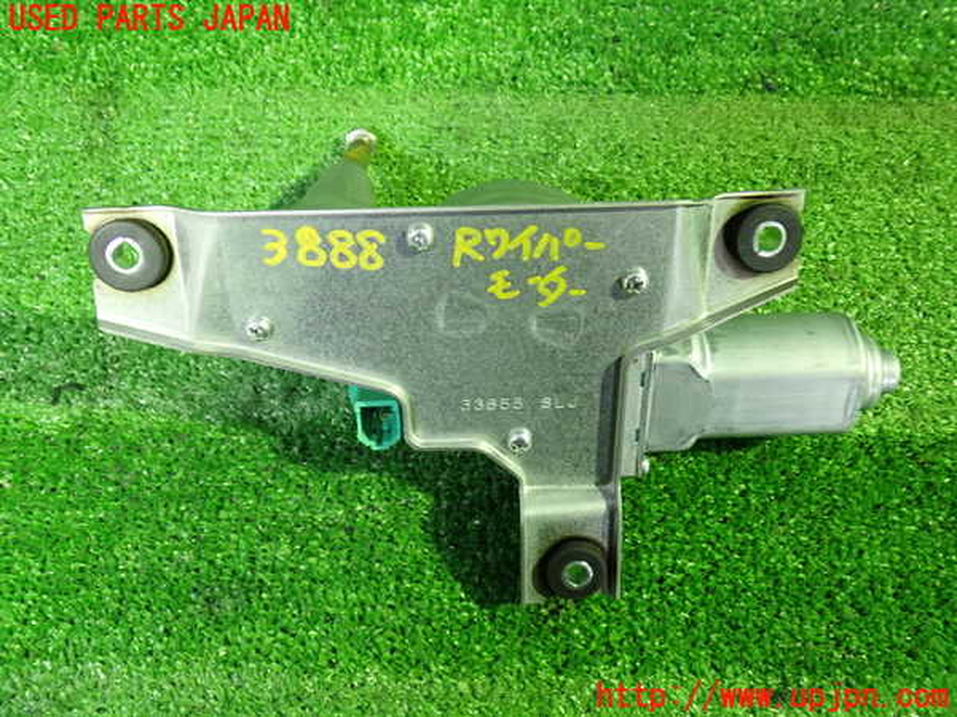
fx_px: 829
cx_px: 478
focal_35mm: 30
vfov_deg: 46.8
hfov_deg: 60.0
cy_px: 358
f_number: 2.3
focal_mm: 5.4
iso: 800
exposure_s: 1/25
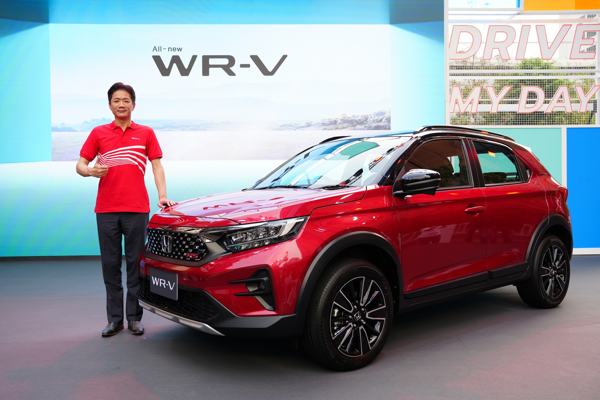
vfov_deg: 41.1
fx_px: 533
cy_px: 200
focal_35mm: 32
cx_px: 300
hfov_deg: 58.7
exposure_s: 1/100
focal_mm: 32
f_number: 4
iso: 100
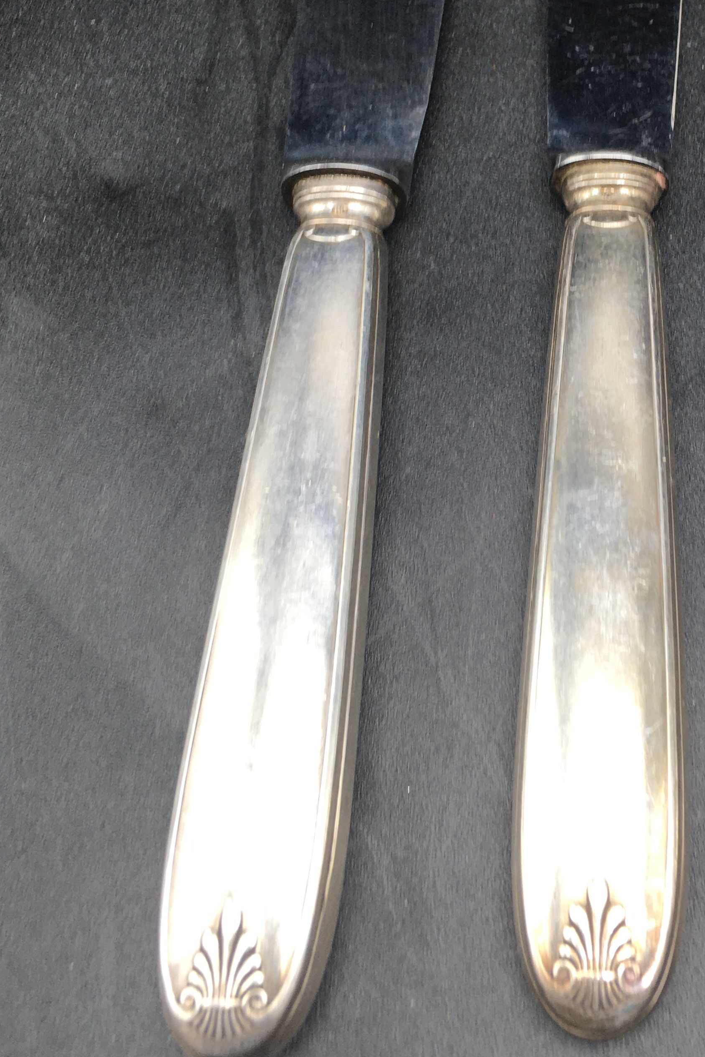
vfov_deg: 40.3
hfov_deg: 27.2
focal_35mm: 48
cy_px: 299
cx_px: 612
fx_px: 1410
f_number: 2.2
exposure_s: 1/50
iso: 25
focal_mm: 4.15
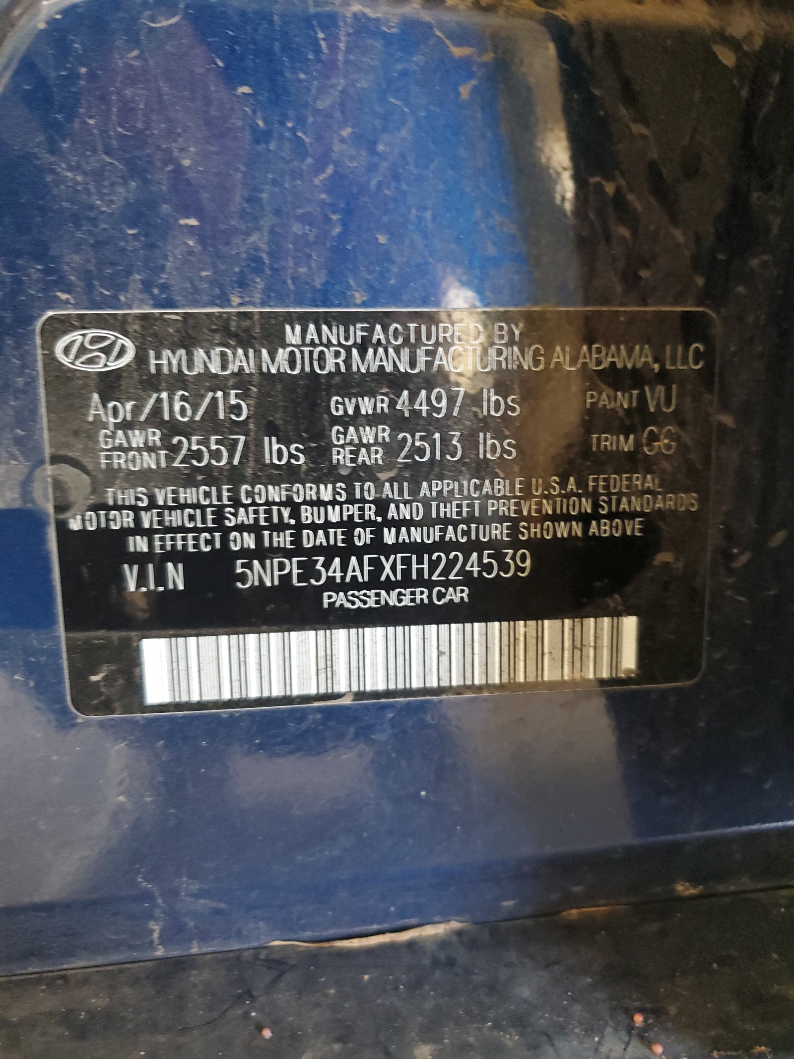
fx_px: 795
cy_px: 530
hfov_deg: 53.1
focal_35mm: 26
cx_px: 397
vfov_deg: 67.3
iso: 322
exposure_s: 1/24
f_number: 1.5
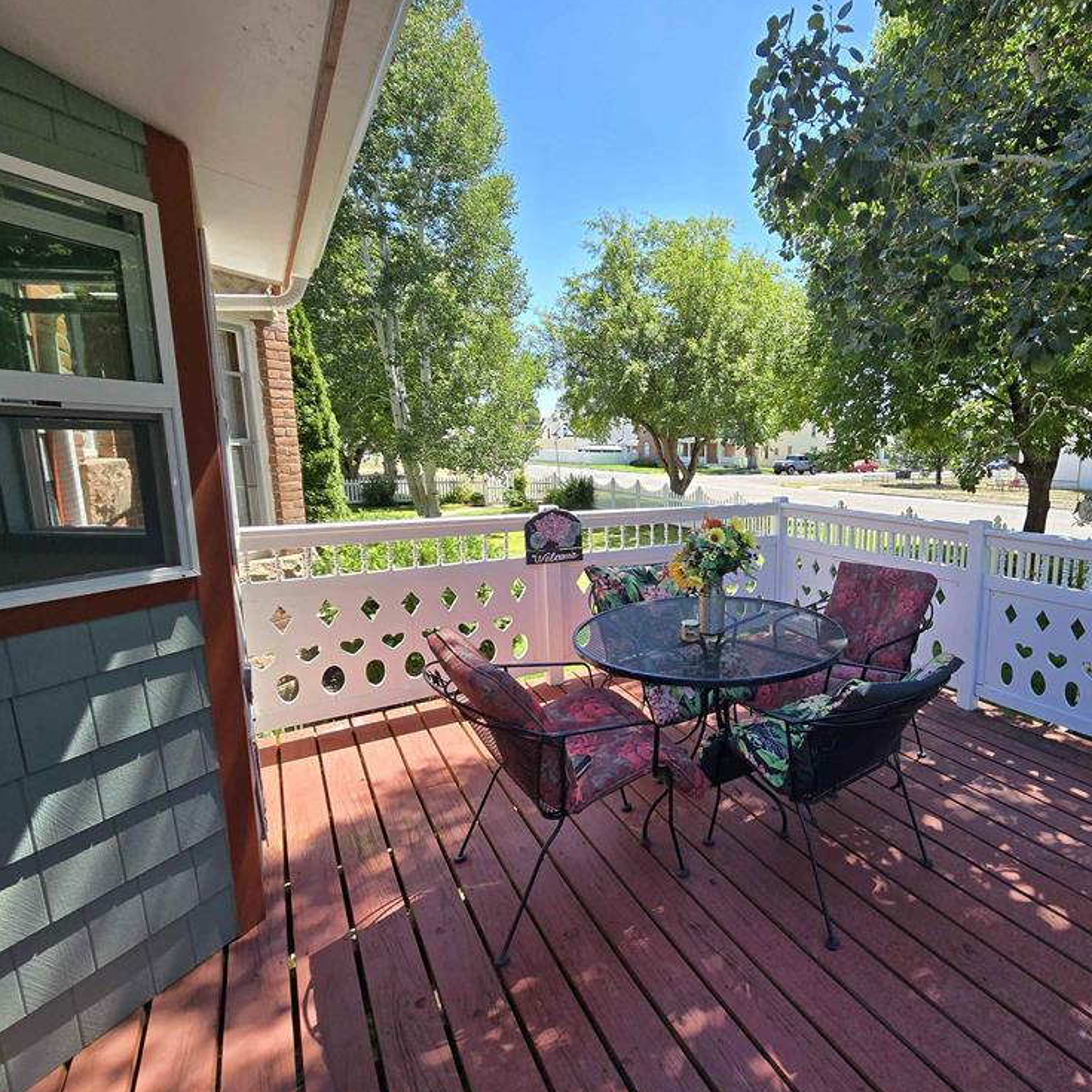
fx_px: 571
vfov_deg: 87.4
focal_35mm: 16
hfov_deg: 84.2
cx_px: 735
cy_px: 539
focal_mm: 2.2
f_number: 2.2
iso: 50
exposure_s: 1/736
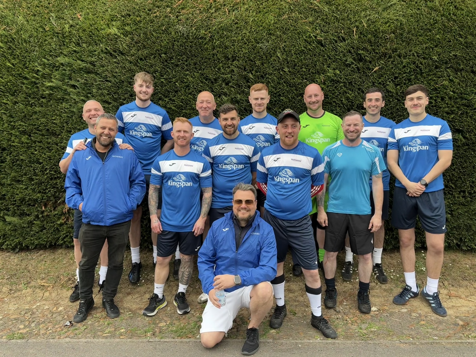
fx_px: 358
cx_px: 238
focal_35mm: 26
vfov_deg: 53.1
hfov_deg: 67.3
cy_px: 178
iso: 50
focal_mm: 5.96
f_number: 1.6
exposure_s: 1/478
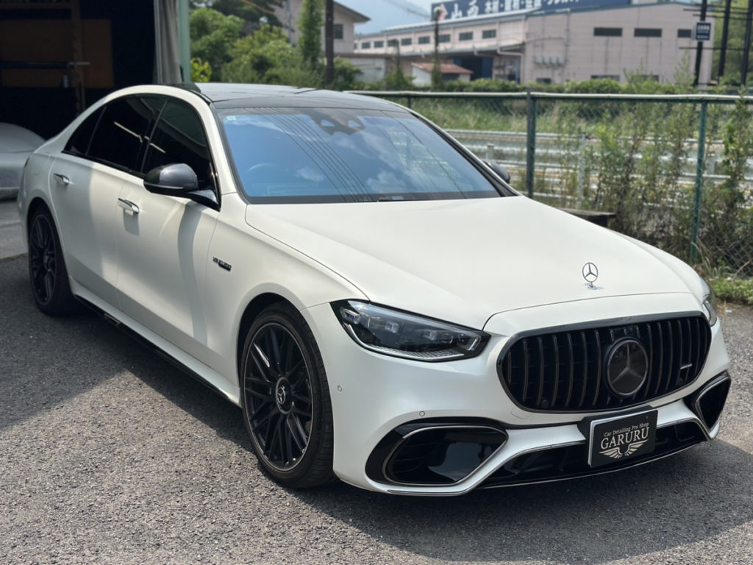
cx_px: 376
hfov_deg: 39.7
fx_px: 1044
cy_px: 282
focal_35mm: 48
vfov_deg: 30.3
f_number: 1.78
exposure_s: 1/12048
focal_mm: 6.86
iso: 100
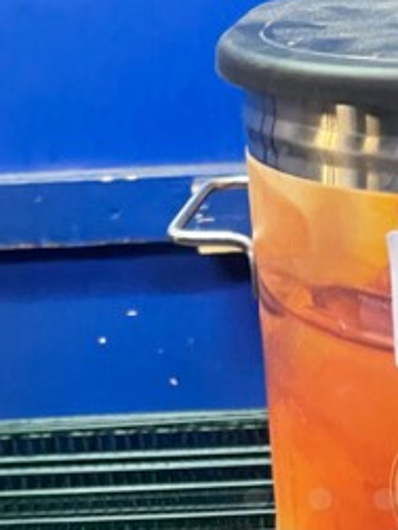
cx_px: 385
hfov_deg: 17.2
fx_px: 1288
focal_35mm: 84
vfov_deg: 22.0
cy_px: 586
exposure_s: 1/40
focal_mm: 5.1
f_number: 1.6
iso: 640
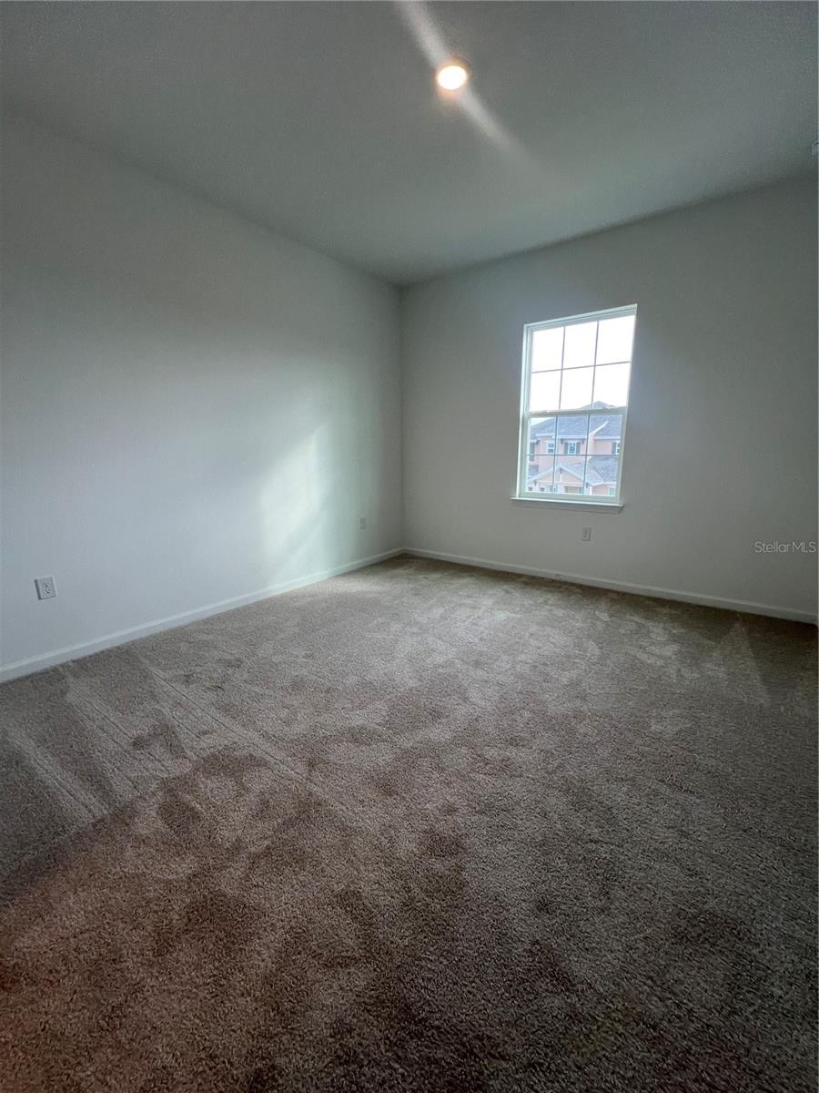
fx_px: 410
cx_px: 410
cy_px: 546
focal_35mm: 13
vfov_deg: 106.2
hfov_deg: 89.9
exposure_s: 1/120
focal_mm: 1.57
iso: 64
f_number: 1.8
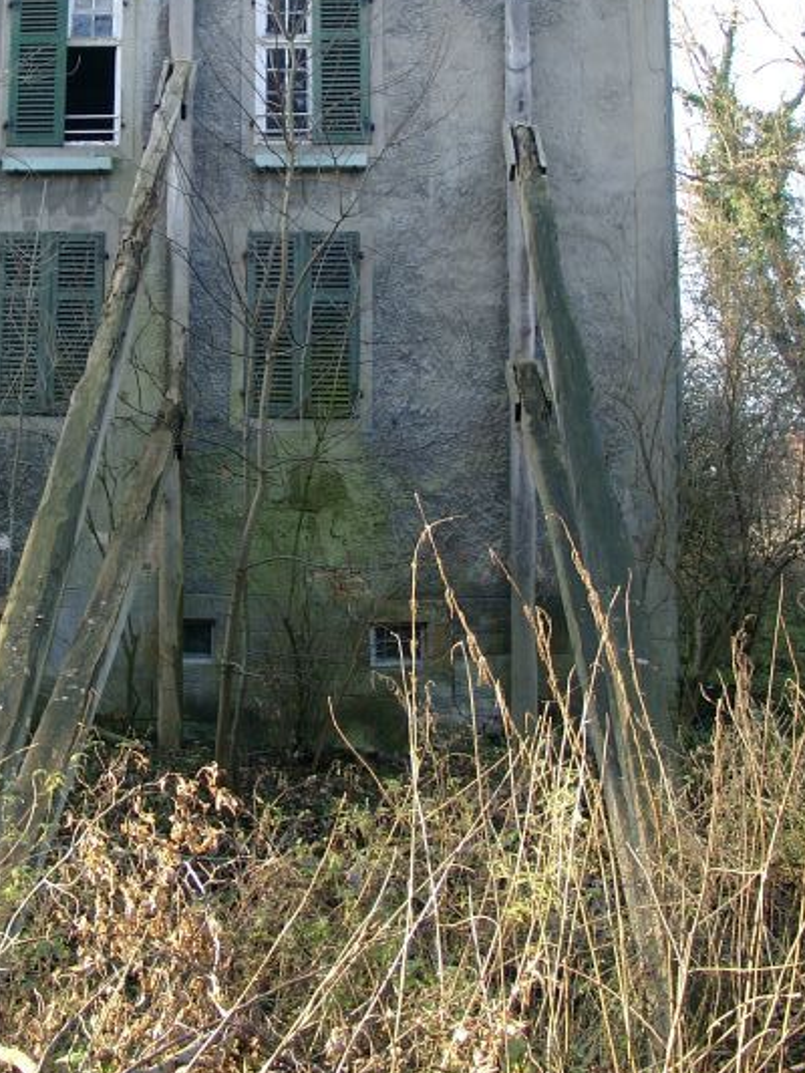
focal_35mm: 51
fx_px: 1581
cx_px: 239
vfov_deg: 36.8
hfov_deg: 28.3
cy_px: 294
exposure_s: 1/110
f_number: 2.3
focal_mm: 7.13
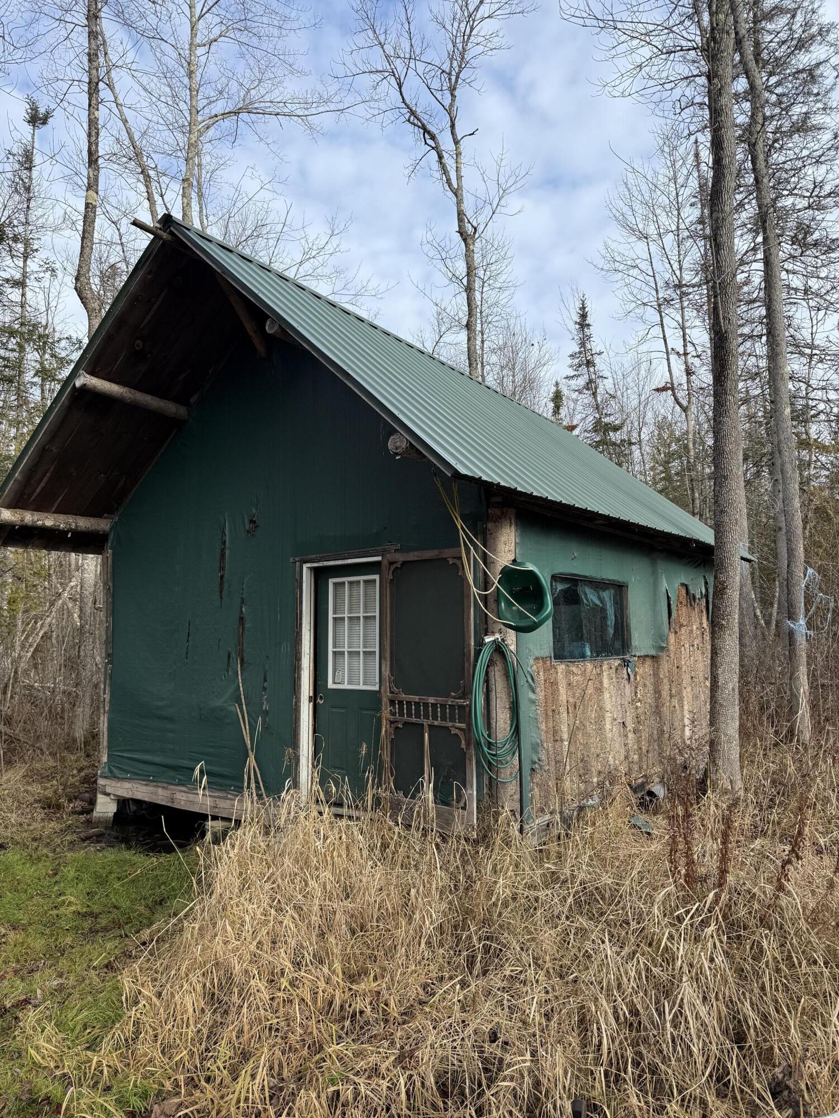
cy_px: 559
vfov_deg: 71.6
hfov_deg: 56.8
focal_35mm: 24
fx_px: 776
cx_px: 420
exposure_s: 1/1689
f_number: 1.78
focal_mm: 6.76
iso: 80
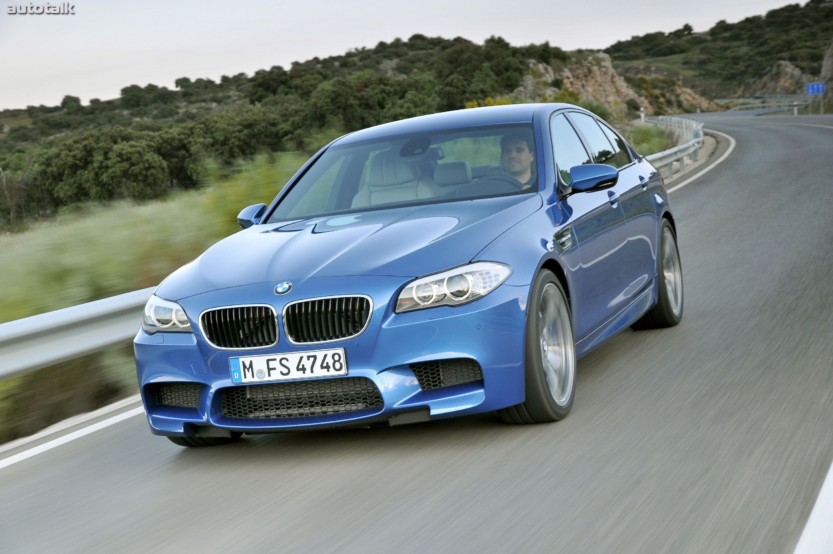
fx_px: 1595
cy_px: 277
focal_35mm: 69
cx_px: 416
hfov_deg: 29.3
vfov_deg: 19.7
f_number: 5.6
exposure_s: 1/45
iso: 200
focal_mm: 46
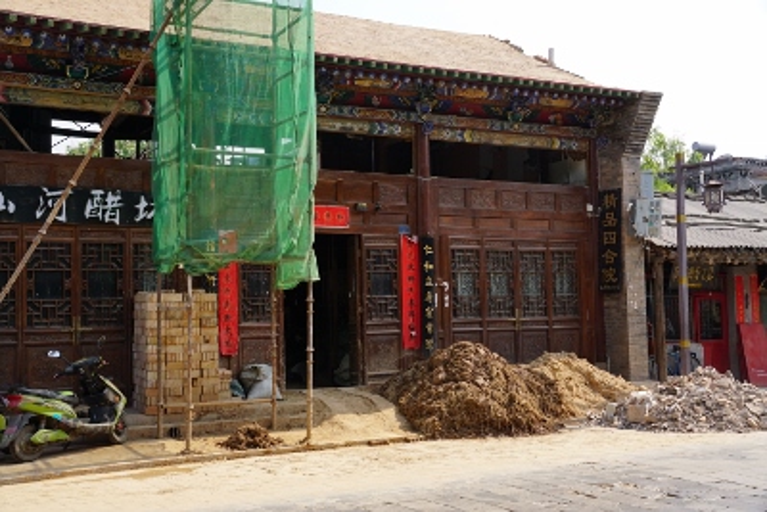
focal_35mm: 42
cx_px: 384
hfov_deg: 46.4
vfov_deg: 31.9
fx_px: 895
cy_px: 256
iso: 100
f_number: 8
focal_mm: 28
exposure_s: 1/125
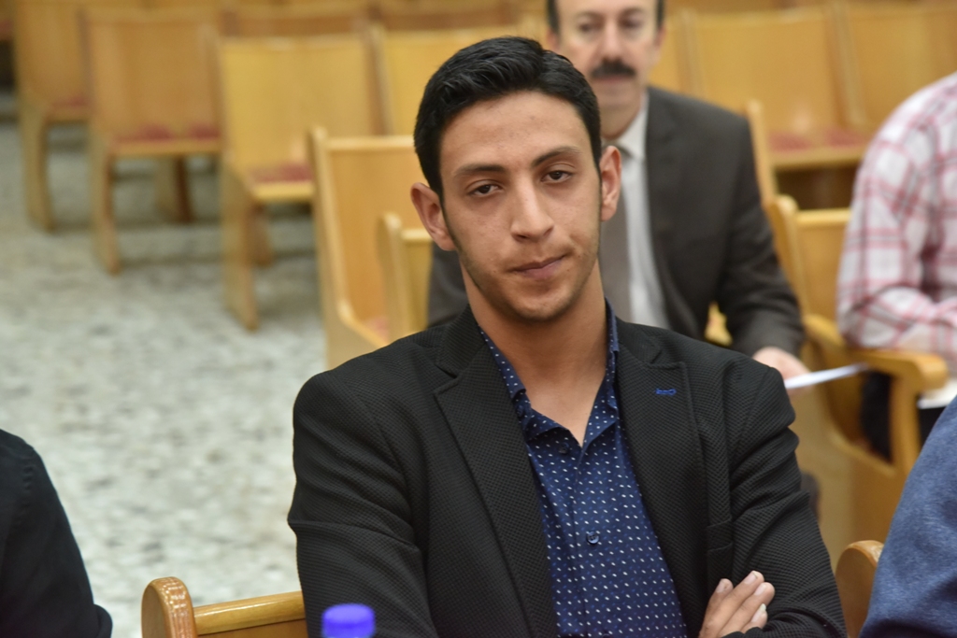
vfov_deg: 13.0
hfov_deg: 19.5
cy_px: 319
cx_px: 478
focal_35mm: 105
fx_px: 2791
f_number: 5.6
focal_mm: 105
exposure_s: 1/125
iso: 2000
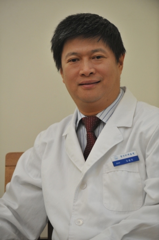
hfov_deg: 7.6
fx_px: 1195
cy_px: 120
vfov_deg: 11.4
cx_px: 80
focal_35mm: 180
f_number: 4
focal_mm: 180
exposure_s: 1/125
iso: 1600
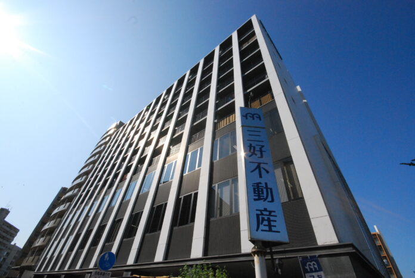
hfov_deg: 100.3
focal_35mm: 15
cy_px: 139
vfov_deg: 77.6
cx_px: 208
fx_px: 173
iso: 1600
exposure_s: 1/1000
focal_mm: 10
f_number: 16
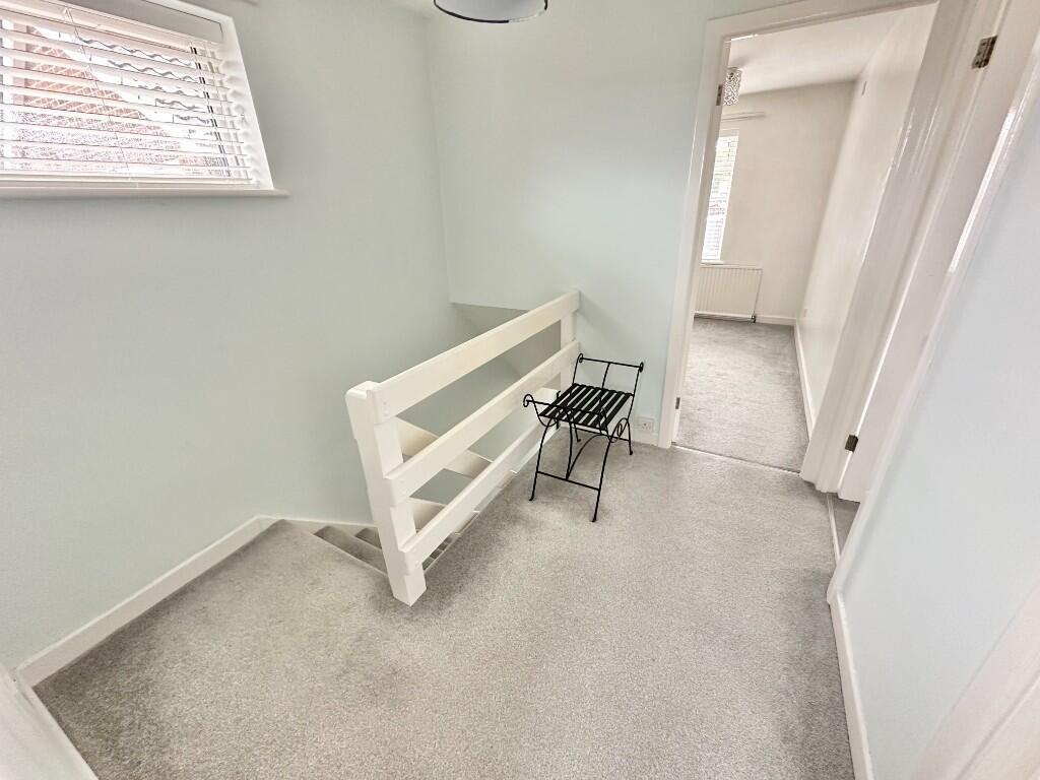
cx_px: 520
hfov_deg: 102.1
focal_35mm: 14
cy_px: 390
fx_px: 421
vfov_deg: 85.7
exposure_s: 1/60
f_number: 2.2
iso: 500
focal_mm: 2.22
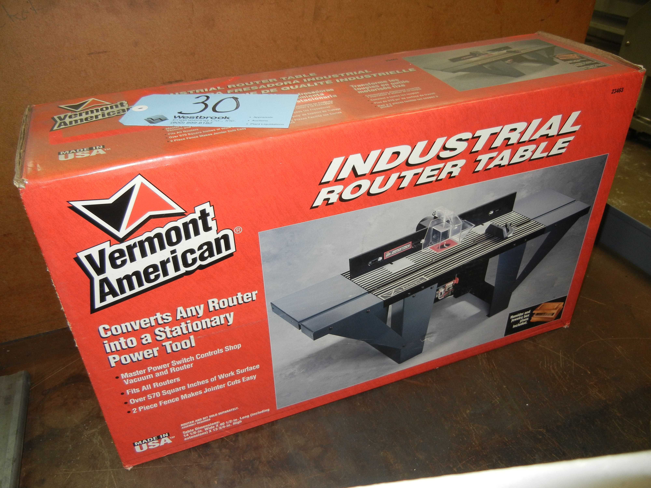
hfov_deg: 60.0
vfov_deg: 46.8
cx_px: 326
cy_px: 244
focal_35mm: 30
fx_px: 564
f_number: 3.5
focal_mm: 5.4
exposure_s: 1/30
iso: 200
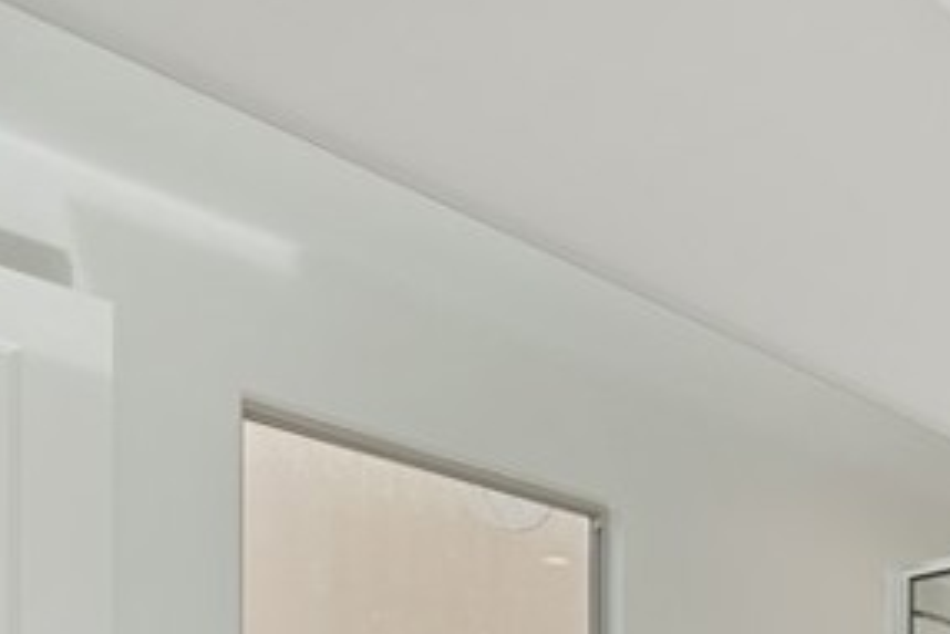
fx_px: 1135
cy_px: 895
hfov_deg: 36.4
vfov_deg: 25.3
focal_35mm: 43
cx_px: 1106
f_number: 8
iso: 800
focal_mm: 12
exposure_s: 1/125
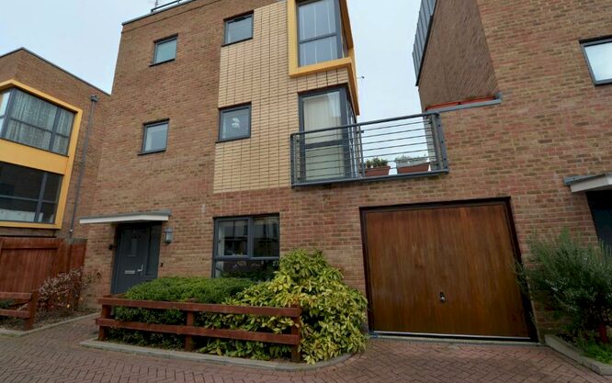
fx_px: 250
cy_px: 185
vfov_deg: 74.8
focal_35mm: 15
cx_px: 307
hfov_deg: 101.4
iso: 100
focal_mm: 14
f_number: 6.3
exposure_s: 1/160
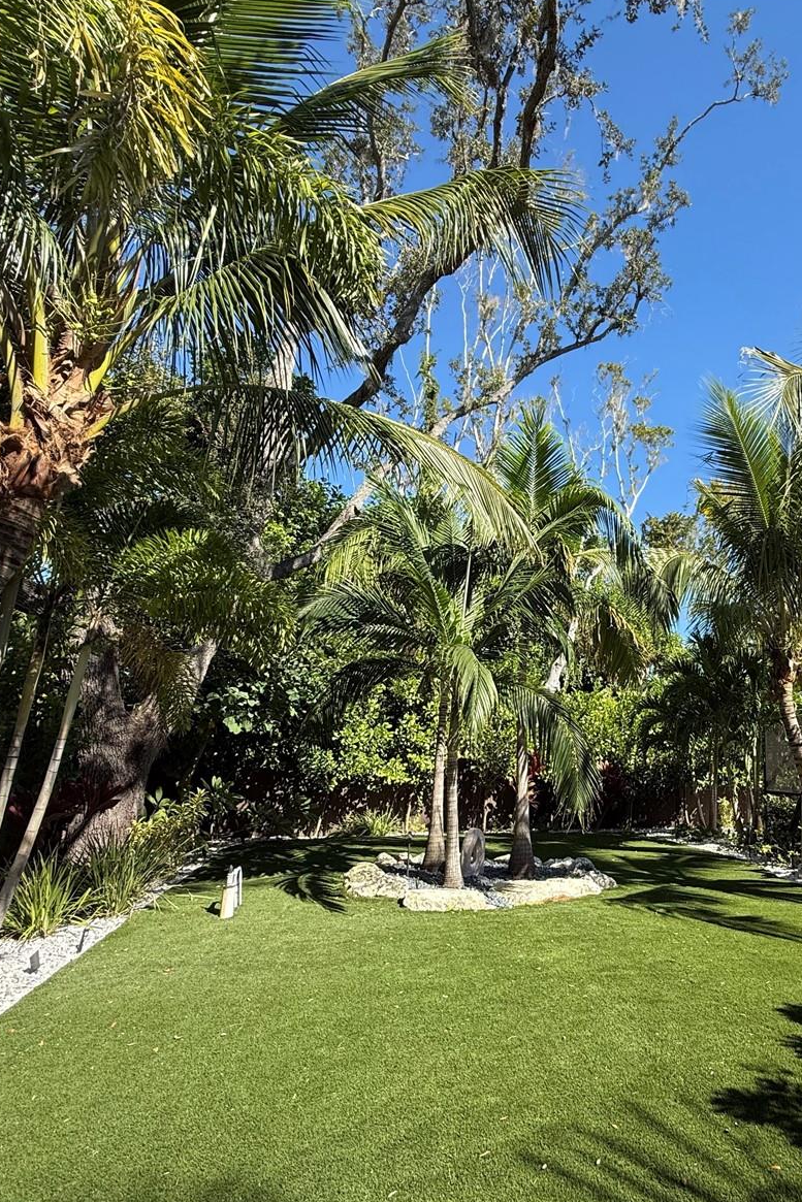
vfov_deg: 84.0
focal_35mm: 20
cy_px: 608
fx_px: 668
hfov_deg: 59.4
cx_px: 579
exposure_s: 1/789
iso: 64
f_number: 2.2
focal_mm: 2.22
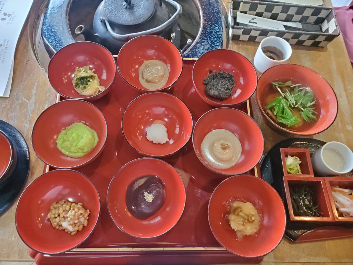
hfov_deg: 67.3
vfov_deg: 53.1
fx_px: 265
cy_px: 132
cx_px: 176
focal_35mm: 26
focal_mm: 4.3
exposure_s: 1/50
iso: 800
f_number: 2.4
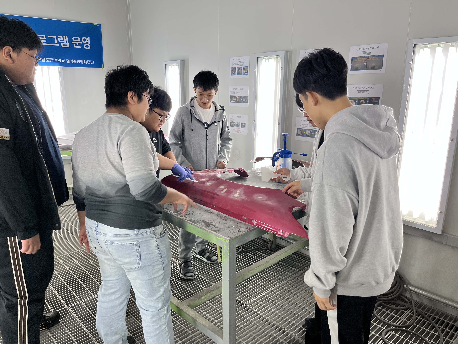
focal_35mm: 26
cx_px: 229
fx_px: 344
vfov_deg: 53.1
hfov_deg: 67.3
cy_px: 172
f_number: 1.6
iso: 100
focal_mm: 5.1
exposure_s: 1/120
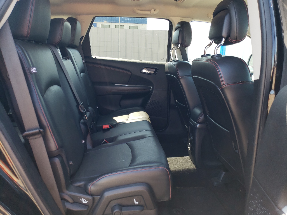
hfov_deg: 67.3
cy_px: 108
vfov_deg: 53.1
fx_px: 216
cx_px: 144
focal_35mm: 26
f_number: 1.5
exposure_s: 1/120
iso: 50
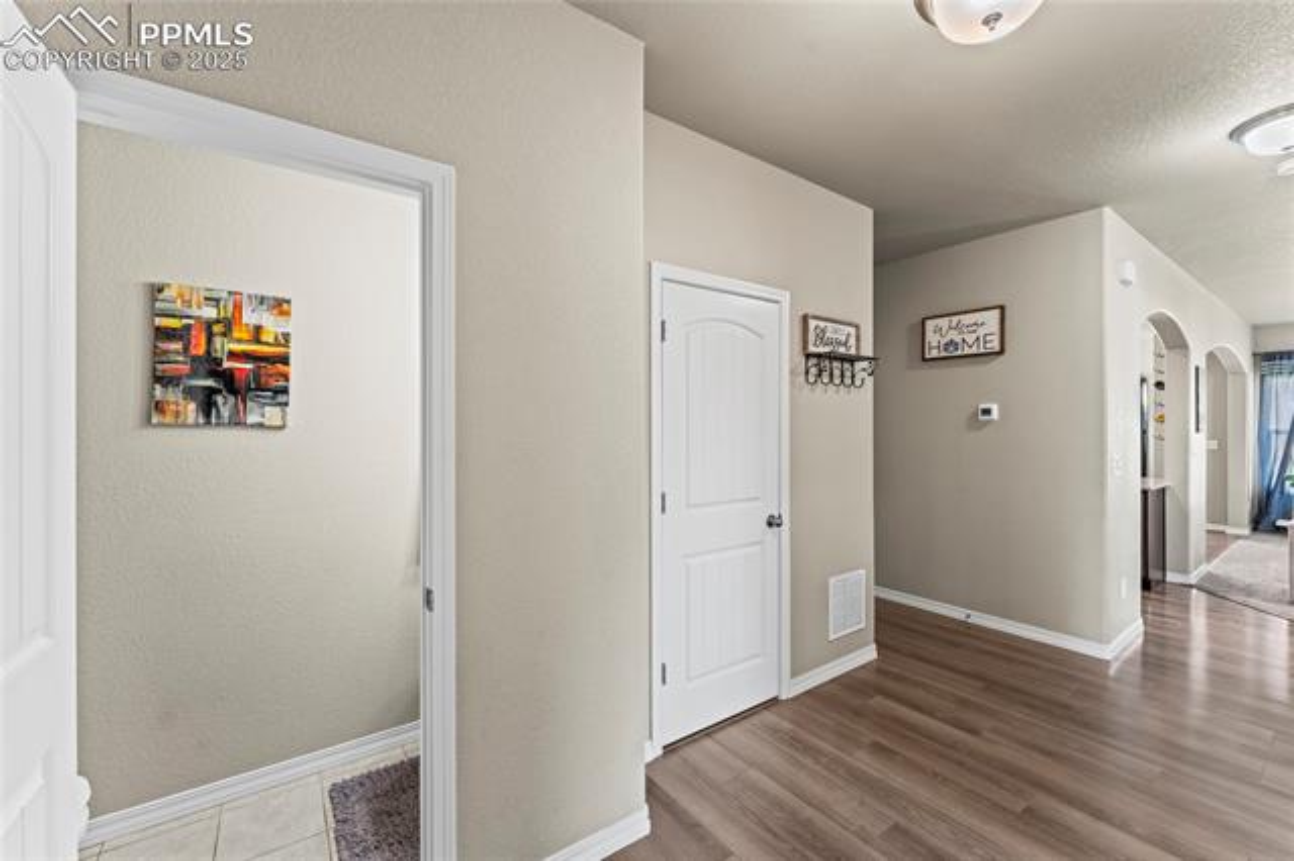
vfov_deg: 78.8
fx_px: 524
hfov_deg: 101.9
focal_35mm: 15
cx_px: 647
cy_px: 430
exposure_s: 1/2
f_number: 8
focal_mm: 14.6
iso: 800
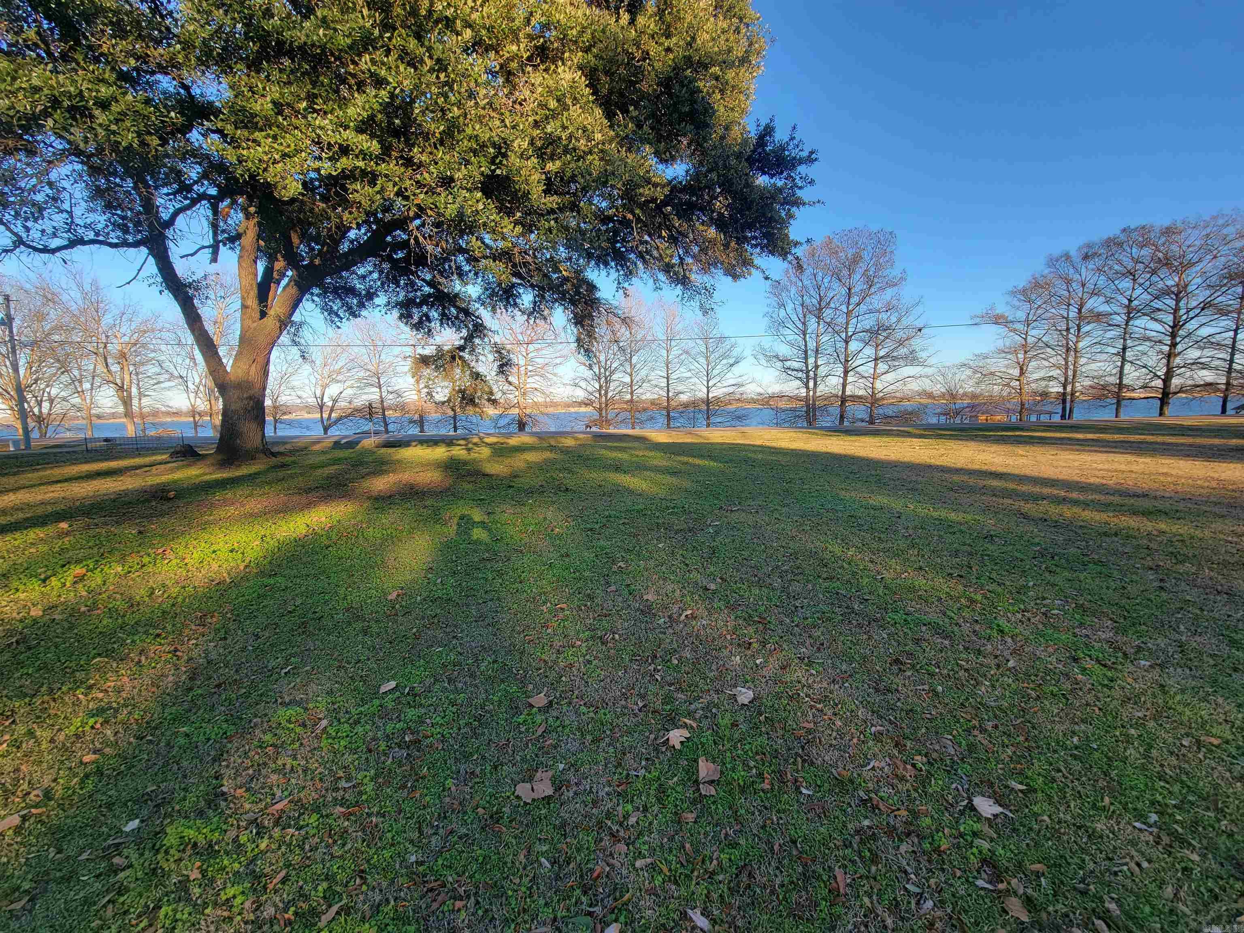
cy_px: 466
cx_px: 622
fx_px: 467
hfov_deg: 106.2
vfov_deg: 89.9
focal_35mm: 13
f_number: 2.2
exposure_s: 1/438
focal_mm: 2.2
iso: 50
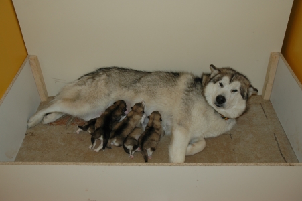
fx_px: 339
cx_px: 151
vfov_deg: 33.0
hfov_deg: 48.0
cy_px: 100
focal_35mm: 40
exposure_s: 1/60
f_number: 3.8
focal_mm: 27
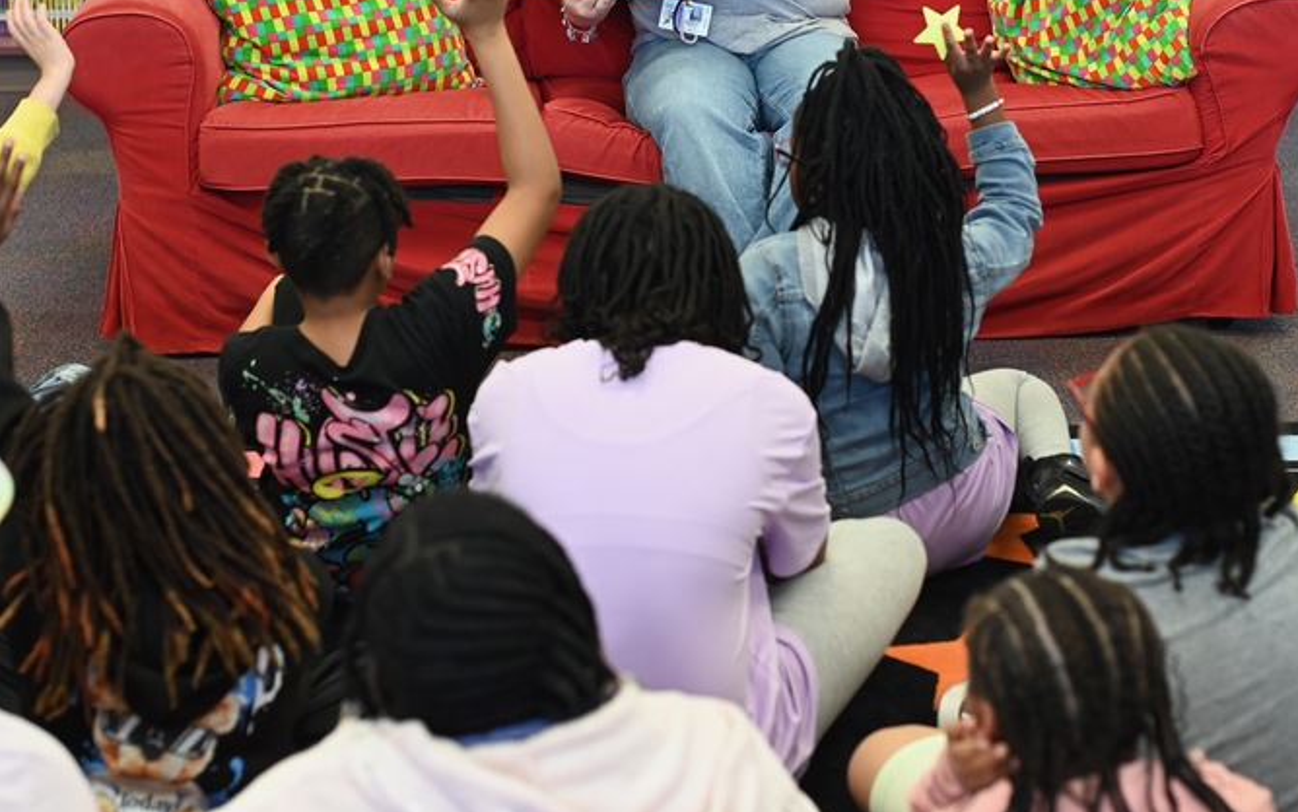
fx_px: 2760
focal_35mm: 78
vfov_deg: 16.7
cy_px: 209
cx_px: 744
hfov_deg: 26.4
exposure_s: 1/400
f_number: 2.8
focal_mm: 50
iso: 1600
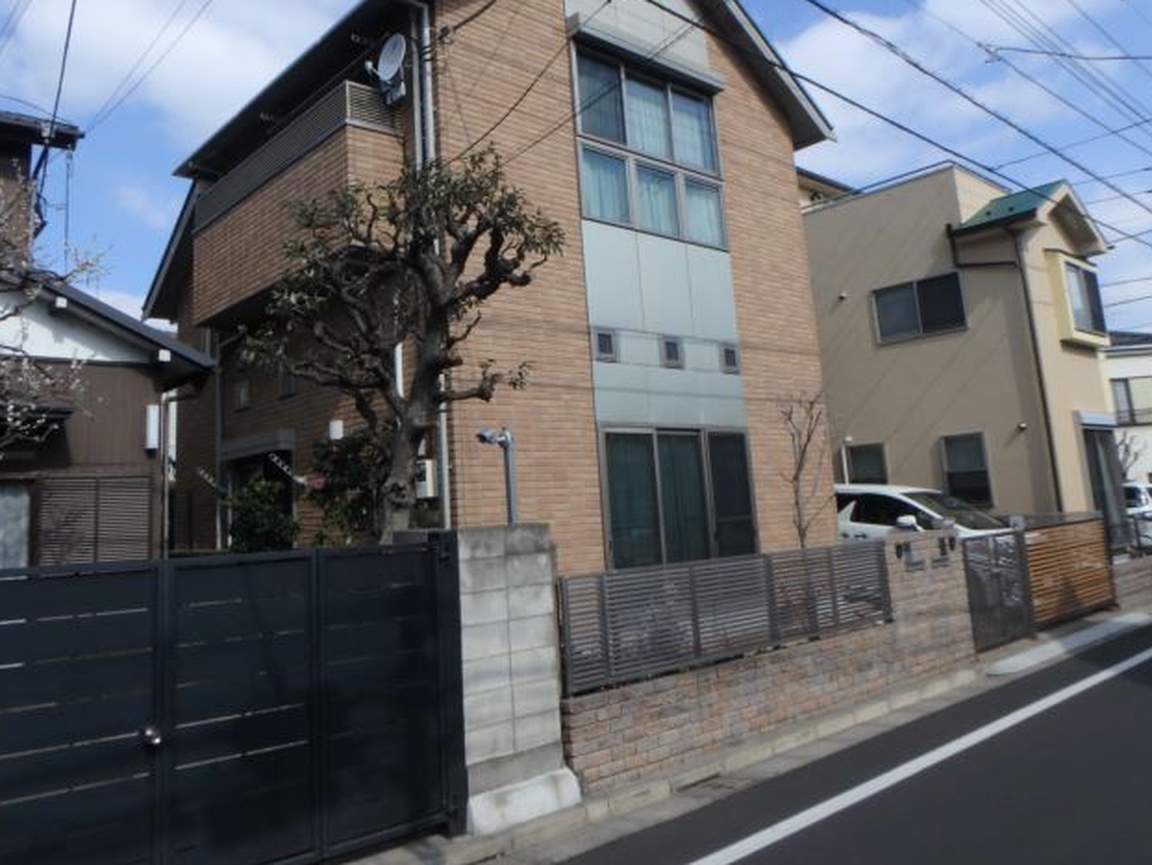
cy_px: 341
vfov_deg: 51.0
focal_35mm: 27
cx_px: 511
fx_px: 899
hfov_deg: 65.1
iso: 125
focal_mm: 3.7
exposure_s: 1/500
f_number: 6
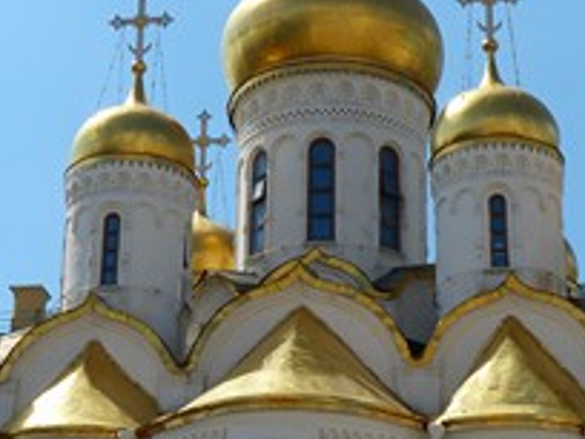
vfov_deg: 13.5
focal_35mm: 110
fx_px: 1859
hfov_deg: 17.9
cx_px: 327
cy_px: 178
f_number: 4
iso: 100
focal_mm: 10.1
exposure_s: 1/1600
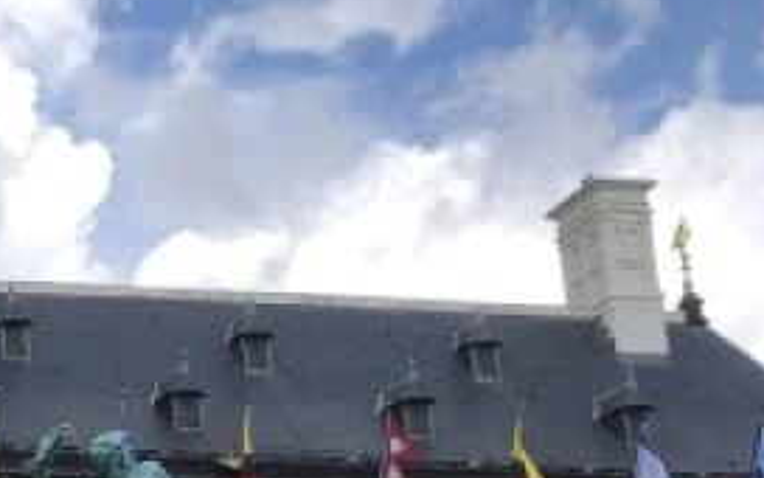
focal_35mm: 131
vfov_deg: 9.6
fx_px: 2728
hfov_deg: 14.0
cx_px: -643
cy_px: 770
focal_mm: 4
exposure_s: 1/1143
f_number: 1.8
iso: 20
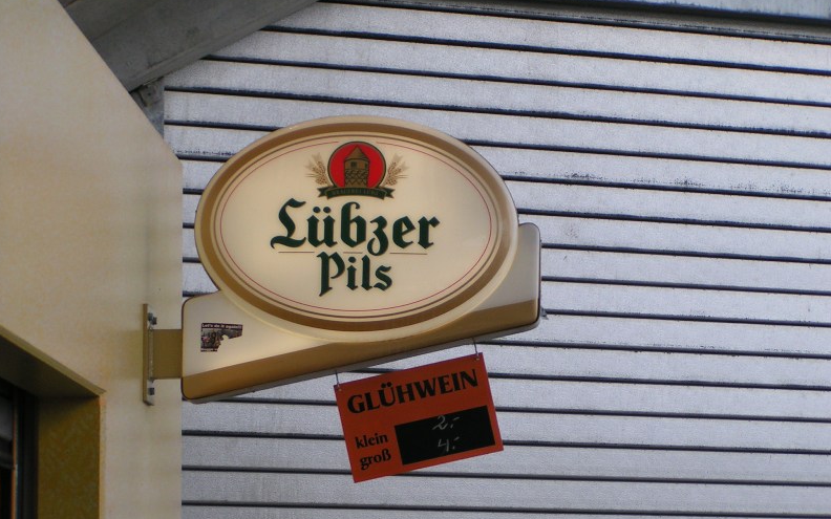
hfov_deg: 17.1
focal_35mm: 122
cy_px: 300
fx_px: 2763
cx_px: 412
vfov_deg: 10.7
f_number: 4.5
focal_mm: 17.4
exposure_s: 1/125
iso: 50
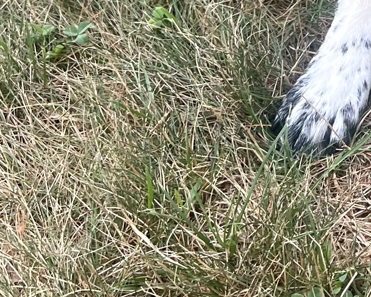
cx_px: 414
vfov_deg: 11.0
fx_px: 1384
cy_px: -326
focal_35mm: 126
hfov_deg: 14.9
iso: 40
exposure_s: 1/252
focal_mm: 5.7
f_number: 1.5
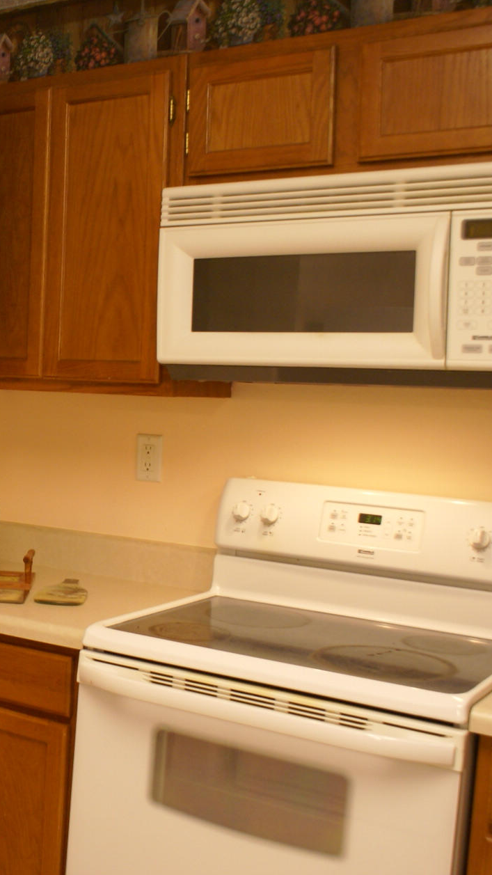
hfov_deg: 23.4
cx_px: -44
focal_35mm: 48
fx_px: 1113
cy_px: 436
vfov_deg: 42.9
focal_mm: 20
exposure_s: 1/30
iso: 400
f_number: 4
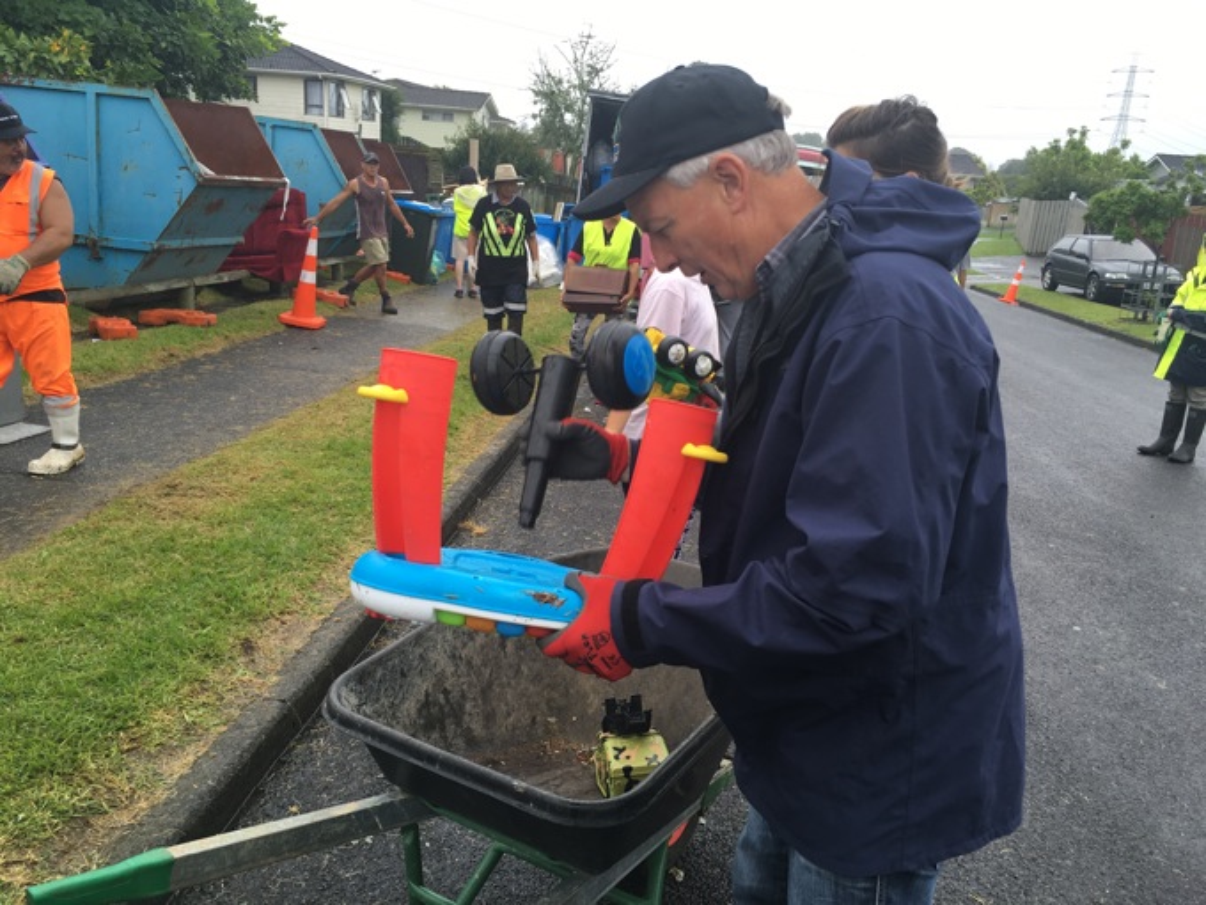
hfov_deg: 61.7
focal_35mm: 29
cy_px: 452
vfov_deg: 48.2
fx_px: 1010
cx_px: 603
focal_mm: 4.15
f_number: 2.2
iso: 25
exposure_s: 1/142
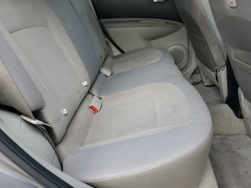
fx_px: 189
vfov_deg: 53.1
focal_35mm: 26
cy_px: 94
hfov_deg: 67.3
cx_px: 126
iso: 50
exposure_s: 1/127
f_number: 1.5
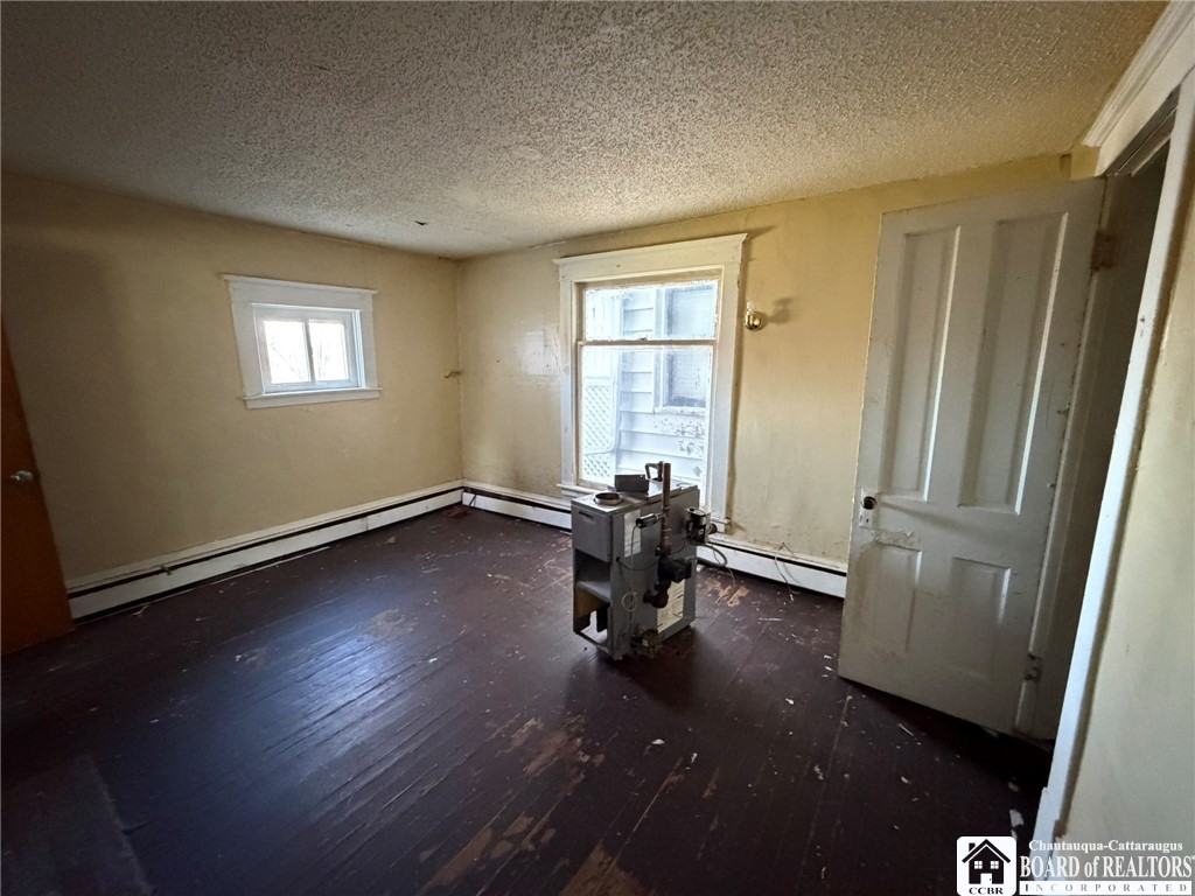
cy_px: 448
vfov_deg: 85.7
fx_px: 483
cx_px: 598
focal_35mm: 14
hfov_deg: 102.1
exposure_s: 1/60
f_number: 2.2
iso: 1250
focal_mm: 2.22
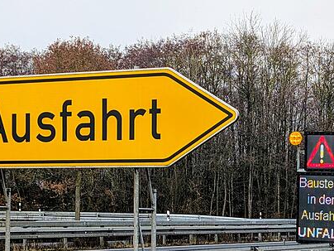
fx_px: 936
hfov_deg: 20.1
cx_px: 255
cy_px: 248
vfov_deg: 15.0
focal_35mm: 97
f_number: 1.68
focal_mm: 6.9
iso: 21
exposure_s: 1/185
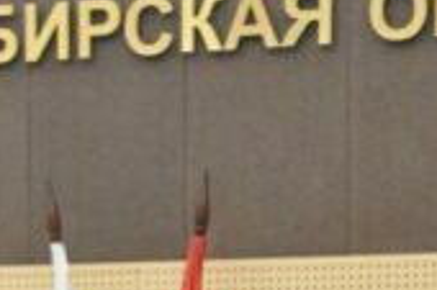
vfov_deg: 3.4
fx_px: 4814
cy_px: 606
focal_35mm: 397
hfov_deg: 5.1
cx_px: -375
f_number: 10
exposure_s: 1/125
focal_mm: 75
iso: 8000
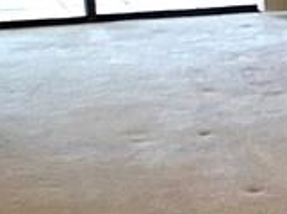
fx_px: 1530
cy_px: 194
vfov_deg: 8.0
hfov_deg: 10.1
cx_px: 510
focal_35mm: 185
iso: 160
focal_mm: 4.15
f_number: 2.2
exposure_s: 1/30
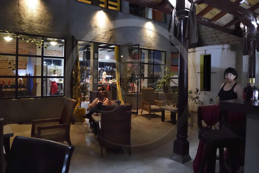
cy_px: 86
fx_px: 173
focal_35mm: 24
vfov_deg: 53.1
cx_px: 130
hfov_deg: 73.8
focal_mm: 24
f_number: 5
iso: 25600
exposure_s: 1/50
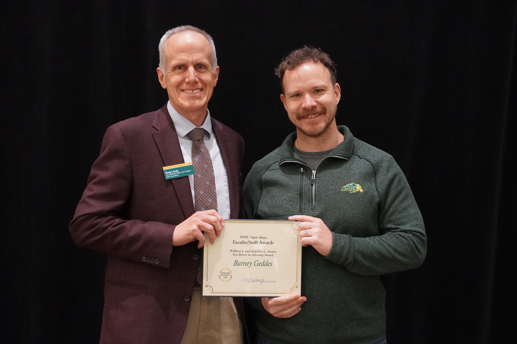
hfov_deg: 41.1
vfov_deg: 28.1
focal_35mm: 48
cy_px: 172
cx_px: 258
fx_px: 689
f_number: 4.5
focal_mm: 32
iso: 6400
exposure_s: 1/100
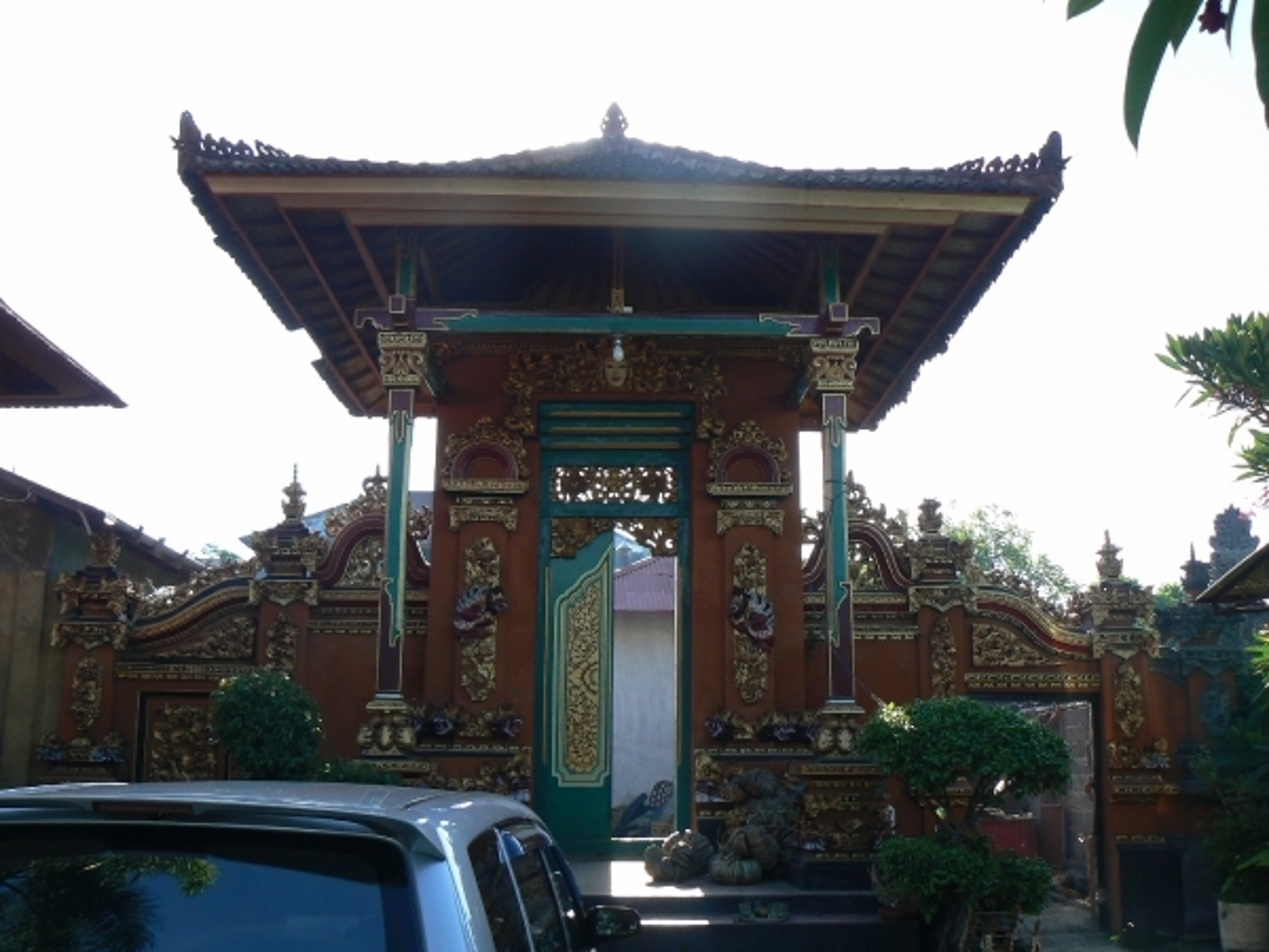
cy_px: 476
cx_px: 634
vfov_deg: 39.7
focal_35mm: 36
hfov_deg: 51.4
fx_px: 1320
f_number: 5.6
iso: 80
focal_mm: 6
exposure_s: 1/160
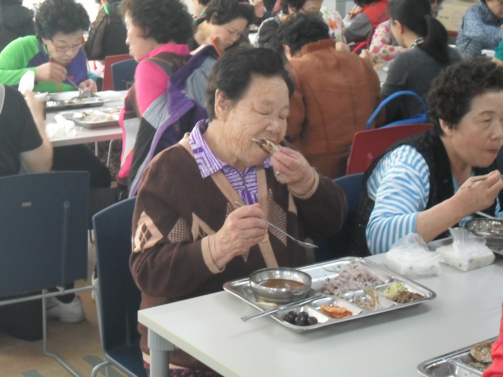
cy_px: 188
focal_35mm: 70
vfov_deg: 21.0
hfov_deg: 27.8
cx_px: 252
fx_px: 1017
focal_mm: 12.3
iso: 320
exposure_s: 1/20
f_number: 4
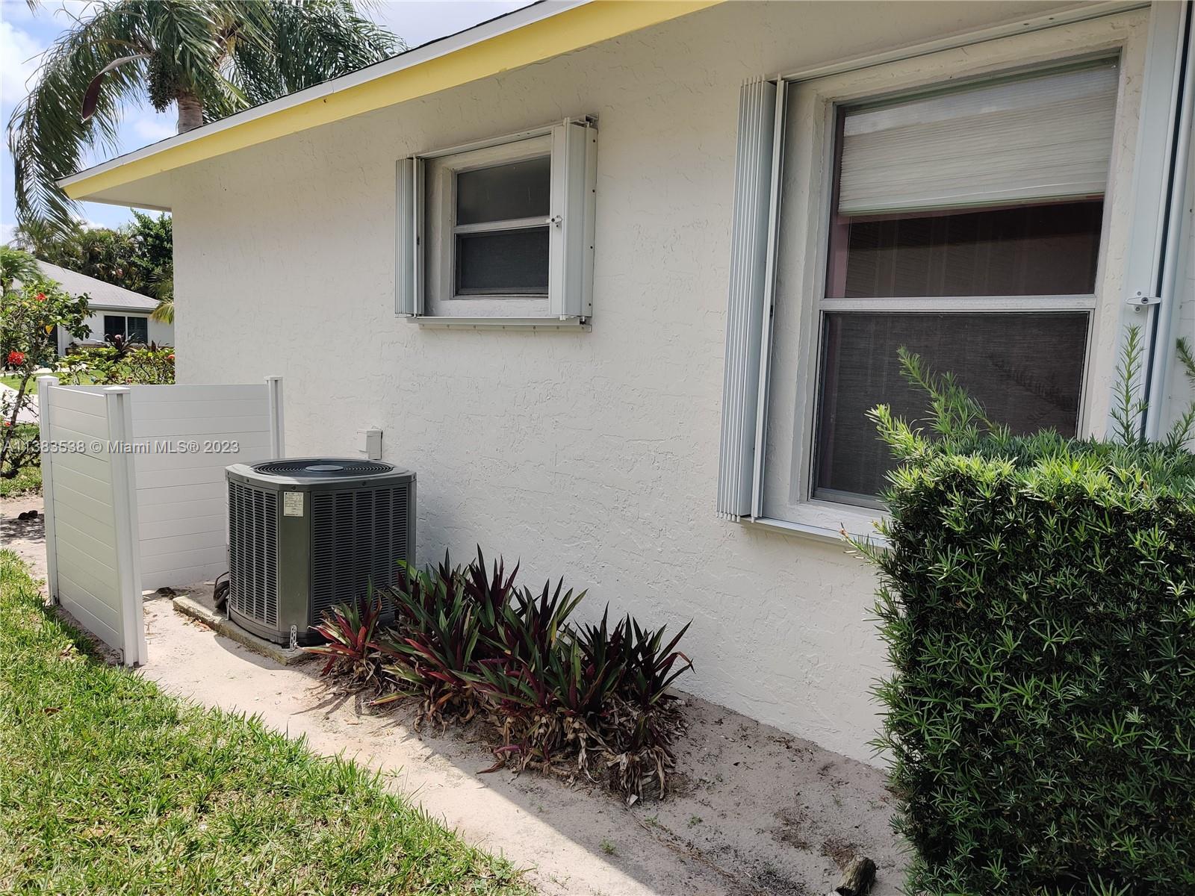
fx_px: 932
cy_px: 448
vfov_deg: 51.4
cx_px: 598
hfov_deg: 65.3
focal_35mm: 27
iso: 100
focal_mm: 4.75
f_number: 1.65
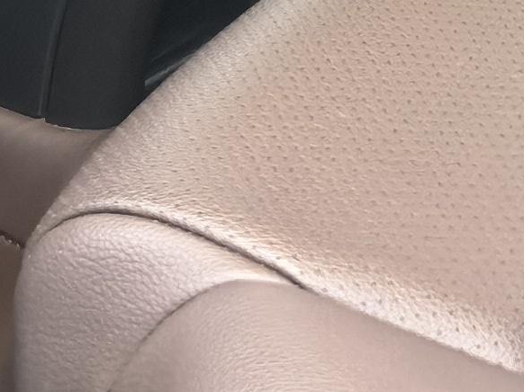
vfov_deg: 7.9
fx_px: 2557
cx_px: 244
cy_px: -662
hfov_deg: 11.7
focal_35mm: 169
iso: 200
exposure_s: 1/100
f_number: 1.4
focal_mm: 6.98
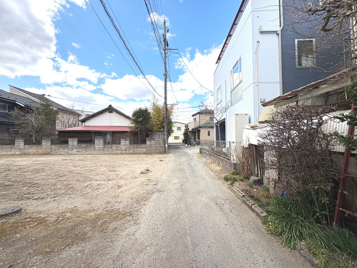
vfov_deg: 85.7
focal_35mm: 14
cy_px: 134
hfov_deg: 102.1
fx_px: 144
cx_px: 178
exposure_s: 1/2146
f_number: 2.2
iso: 50
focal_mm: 2.22
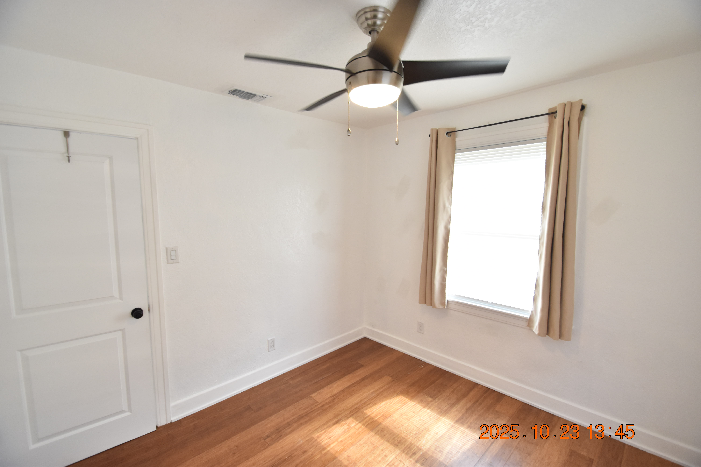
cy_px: 234
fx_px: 292
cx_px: 350
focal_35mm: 15
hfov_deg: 100.4
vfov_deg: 77.3
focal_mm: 10
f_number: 3.5
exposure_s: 1/90
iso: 800
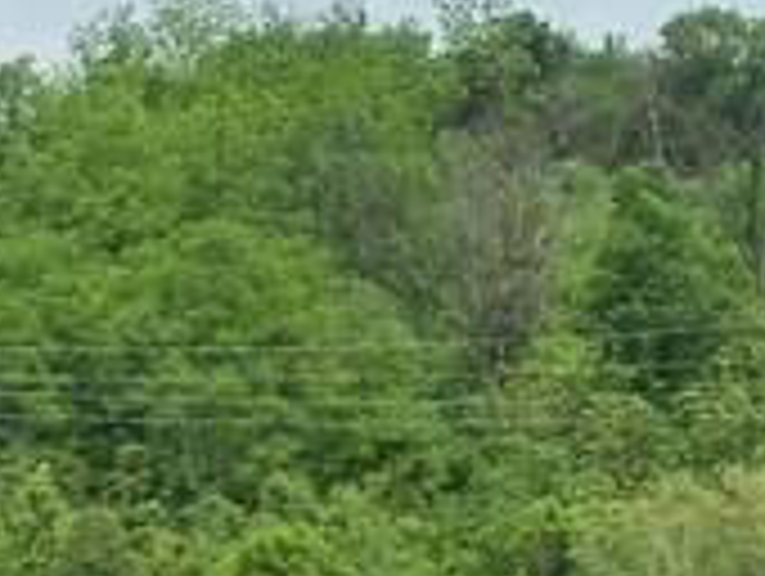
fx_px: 5820
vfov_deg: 5.6
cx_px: 576
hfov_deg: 7.5
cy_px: 598
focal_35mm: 263
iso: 100
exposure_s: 1/800
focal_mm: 7.54
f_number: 4.8
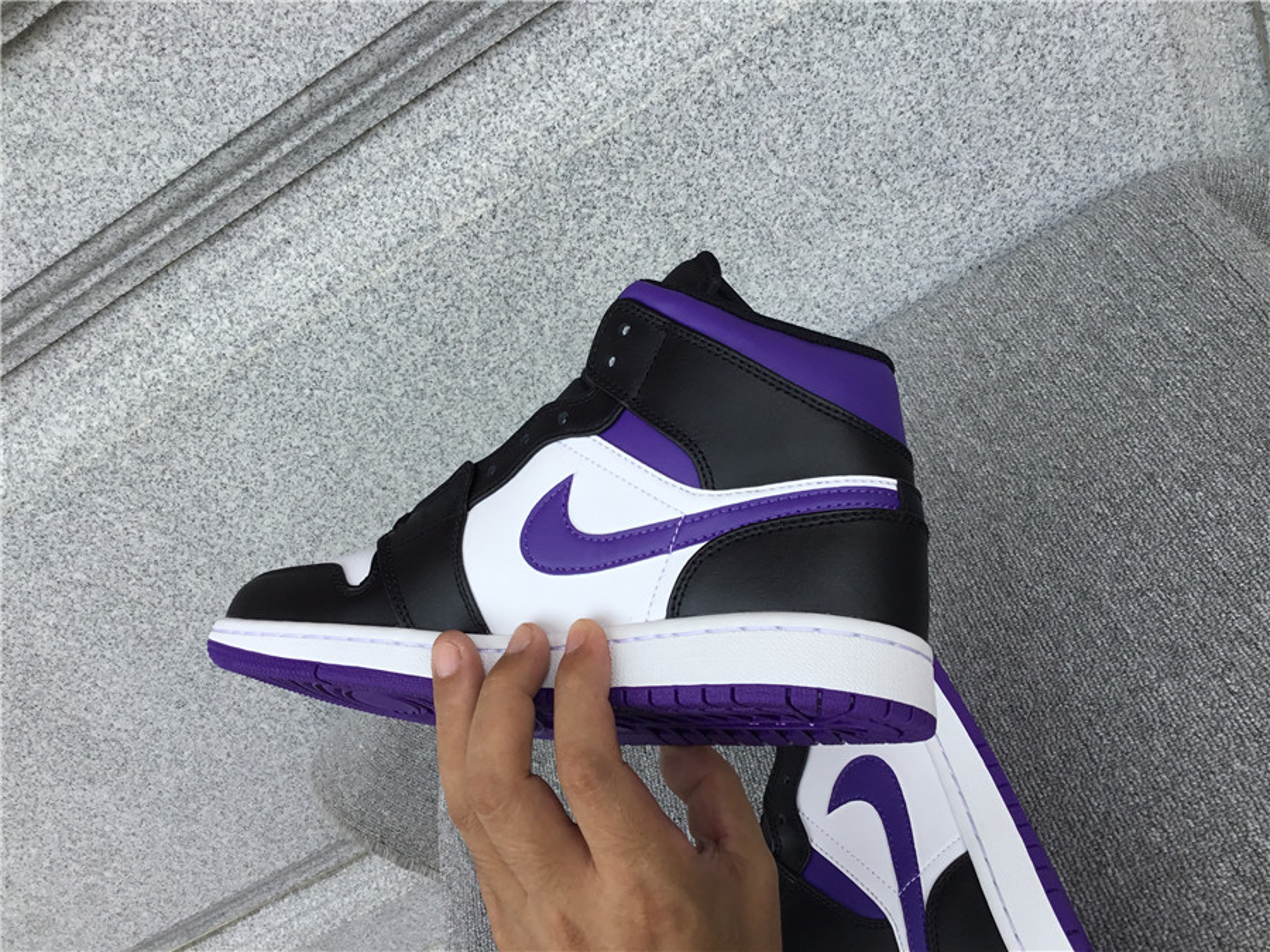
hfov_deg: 58.4
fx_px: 1137
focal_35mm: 31
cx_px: 635
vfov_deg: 45.4
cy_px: 476
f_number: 2.4
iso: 25
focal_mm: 3.3
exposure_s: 1/394
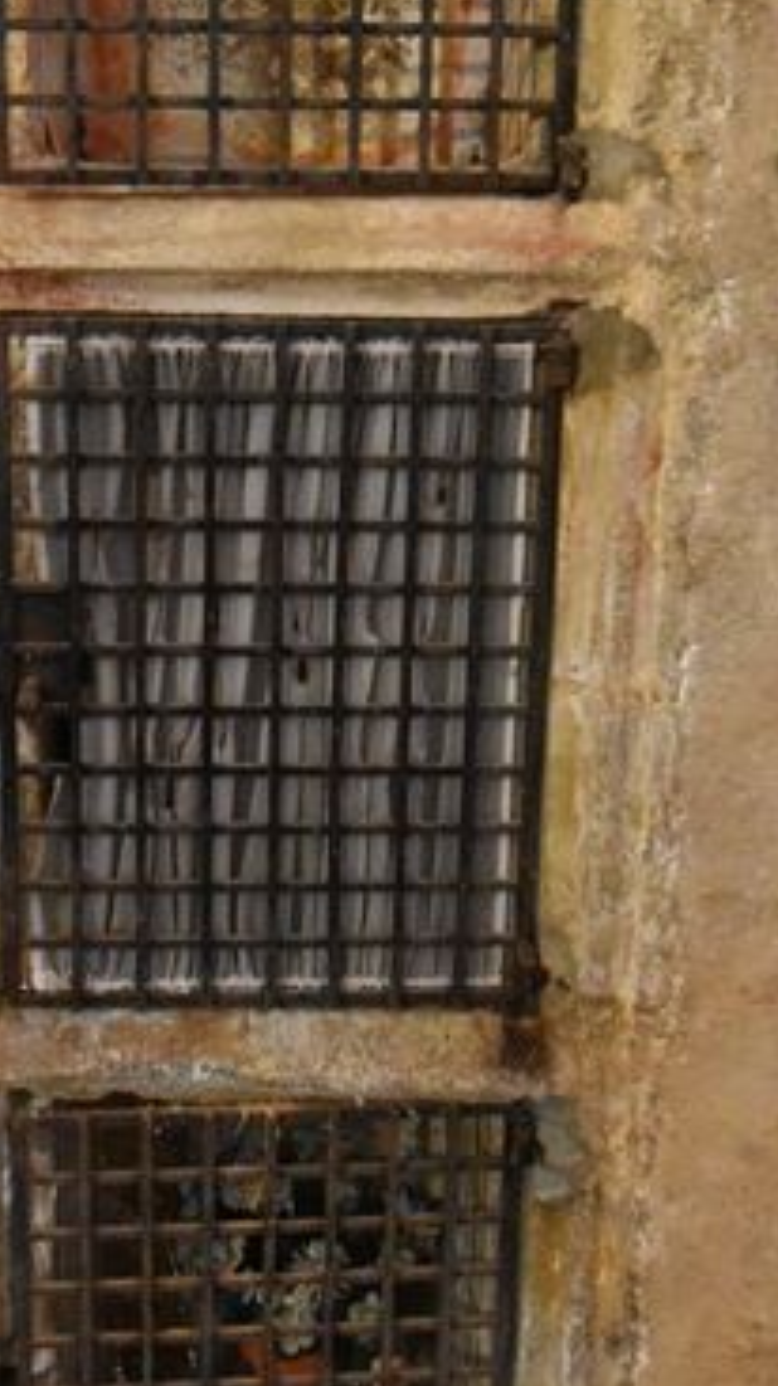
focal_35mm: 42
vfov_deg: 48.0
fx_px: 1543
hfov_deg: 28.2
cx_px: 274
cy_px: 544
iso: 6400
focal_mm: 14
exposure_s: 1/60
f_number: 3.8
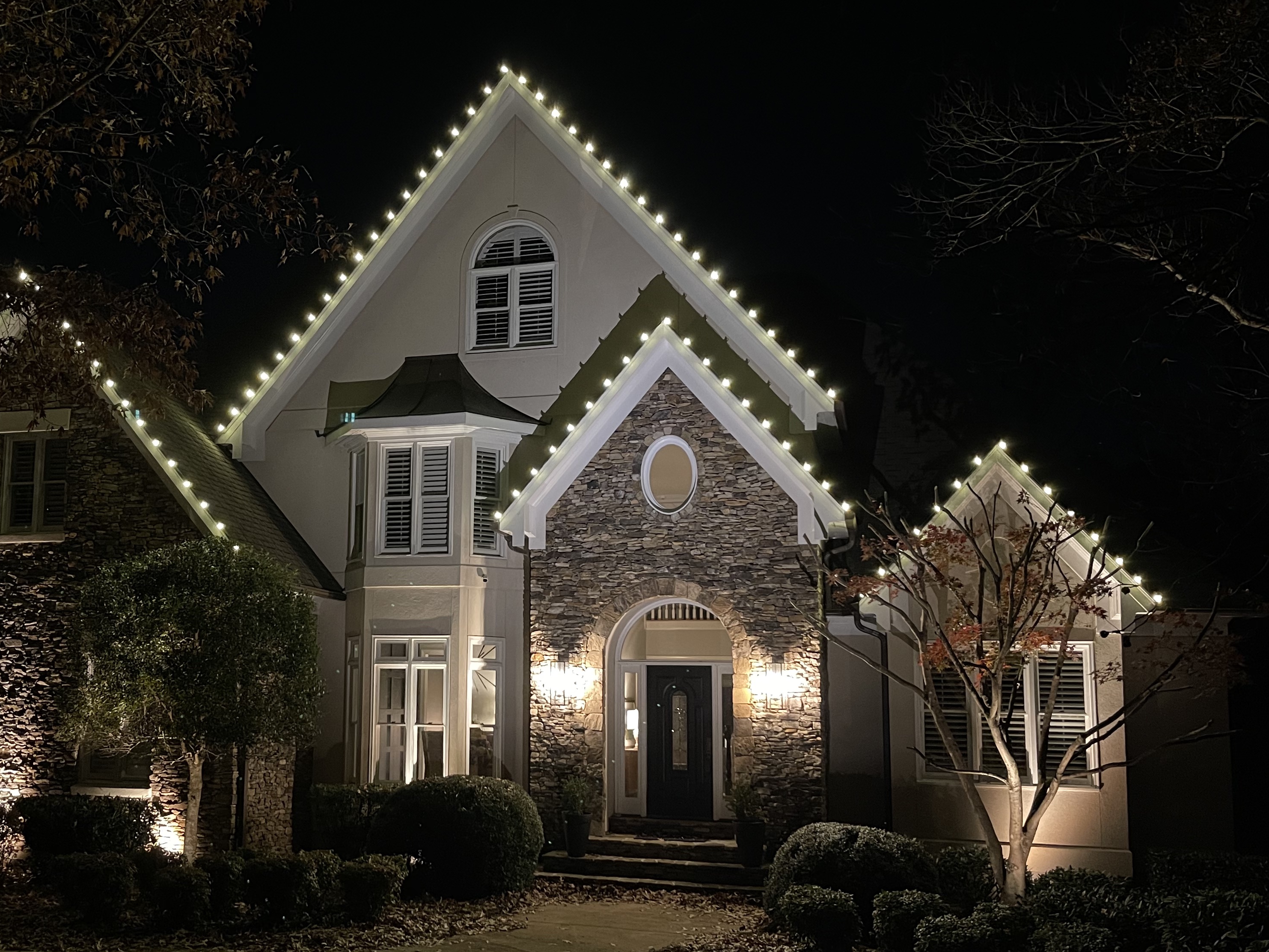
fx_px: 1246
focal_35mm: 34
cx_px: 461
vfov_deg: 41.7
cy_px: 535
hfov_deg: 53.3
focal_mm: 5.1
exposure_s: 1/30
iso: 1000
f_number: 1.6
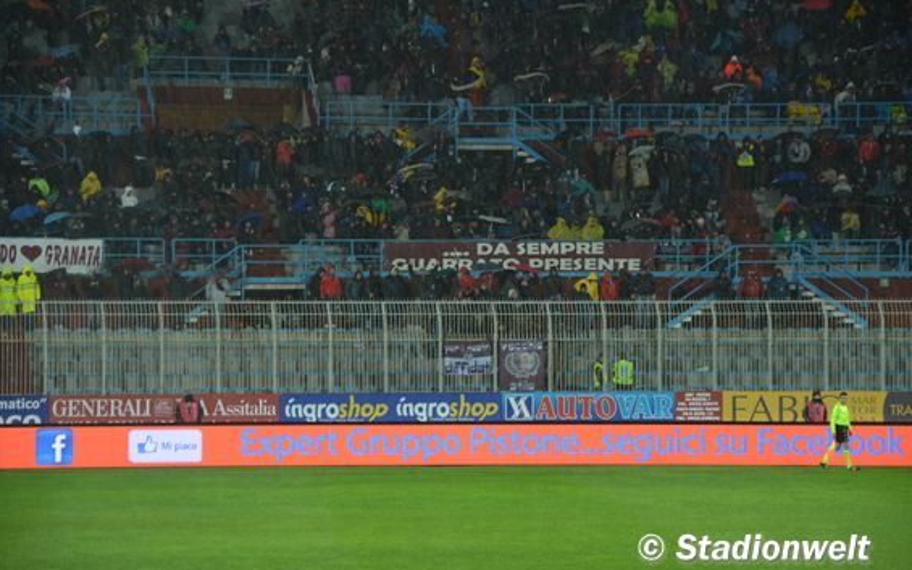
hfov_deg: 13.0
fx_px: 4014
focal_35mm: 162
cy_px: 291
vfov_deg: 8.1
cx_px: 455
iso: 800
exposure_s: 1/60
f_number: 5.6
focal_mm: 105
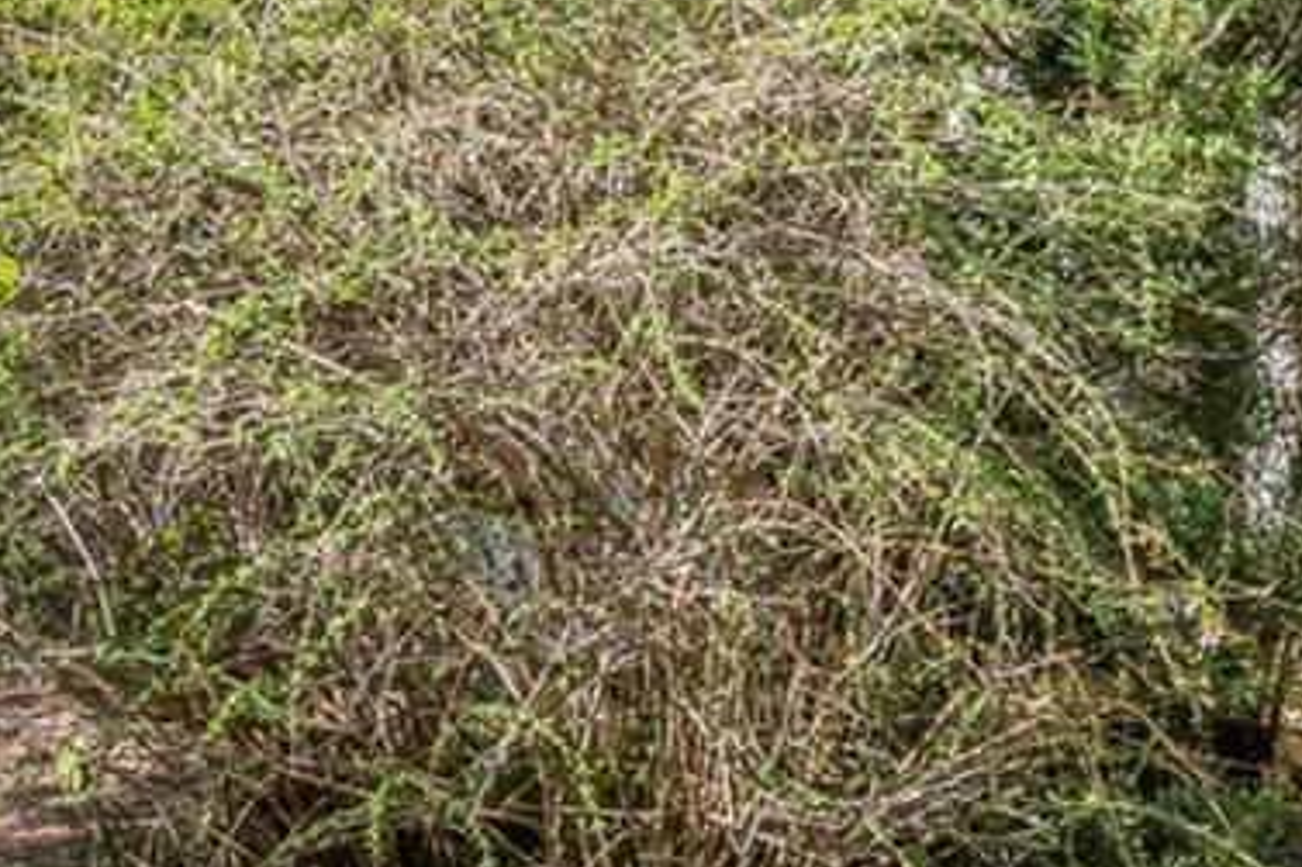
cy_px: 313
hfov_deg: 26.7
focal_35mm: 76
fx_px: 2747
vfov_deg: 17.9
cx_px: 649
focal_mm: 14
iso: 800
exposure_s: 1/640
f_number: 11
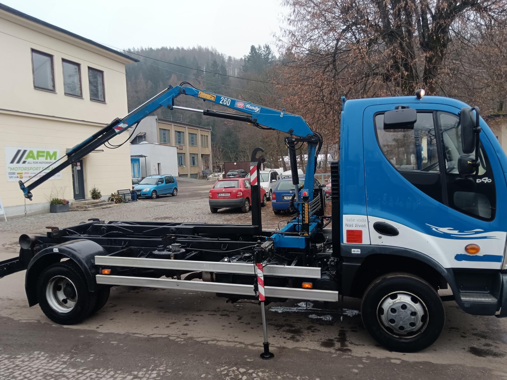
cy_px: 192
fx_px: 410
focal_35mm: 28
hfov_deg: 63.4
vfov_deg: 49.7
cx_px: 255
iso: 183
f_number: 1.9
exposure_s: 1/100
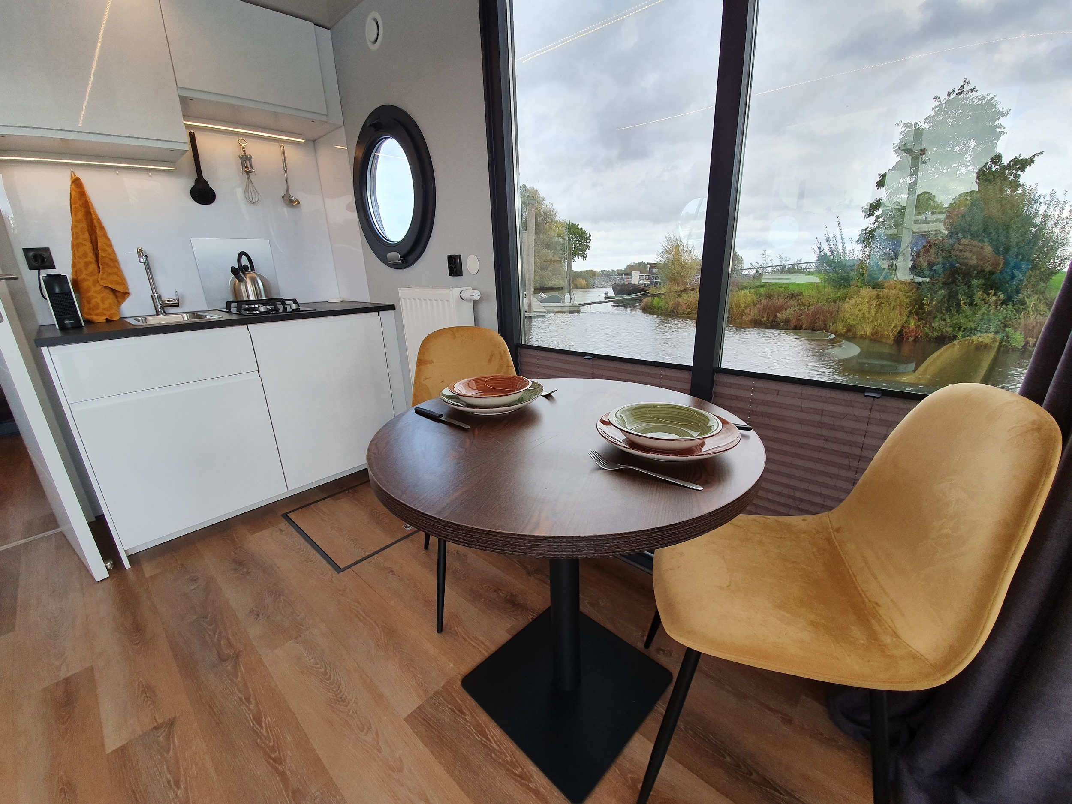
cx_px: 536
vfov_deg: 89.9
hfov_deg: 106.2
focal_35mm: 13
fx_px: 403
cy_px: 402
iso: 50
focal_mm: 1.8
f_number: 2.2
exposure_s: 1/100
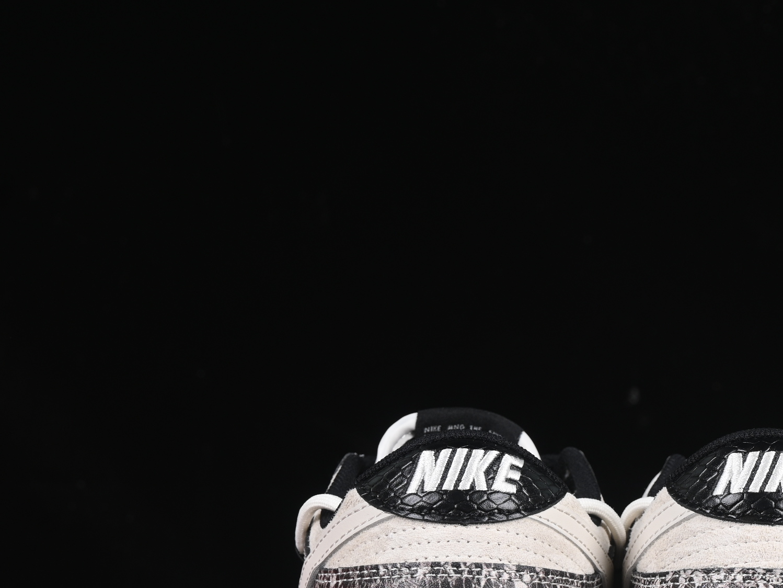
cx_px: 644
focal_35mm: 134
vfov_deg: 11.0
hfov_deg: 14.6
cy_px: 470
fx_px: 3032
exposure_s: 1/80
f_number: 8
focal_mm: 50
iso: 160
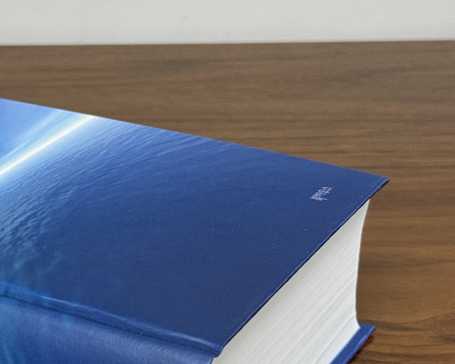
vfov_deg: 14.6
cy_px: 289
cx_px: -27
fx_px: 1414
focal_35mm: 105
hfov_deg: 17.7
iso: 200
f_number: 1.78
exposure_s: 1/40
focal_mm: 6.76
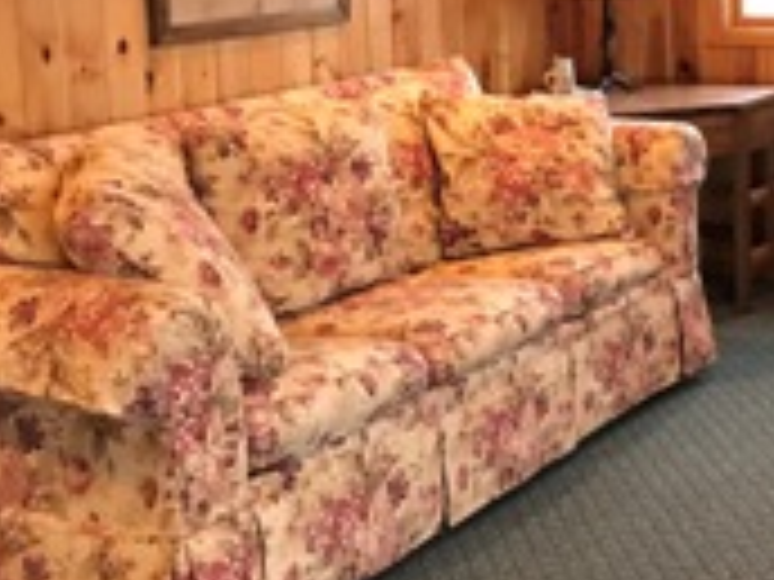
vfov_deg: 19.8
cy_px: 72
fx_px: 1632
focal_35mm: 73
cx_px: 756
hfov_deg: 25.5
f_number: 1.8
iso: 64
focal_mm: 3.99
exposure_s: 1/15
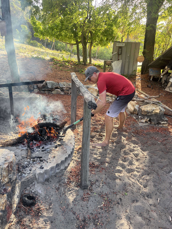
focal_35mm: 26
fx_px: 172
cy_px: 114
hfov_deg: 53.1
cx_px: 86
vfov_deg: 67.3
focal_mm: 5.1
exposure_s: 1/283
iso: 40
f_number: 1.6
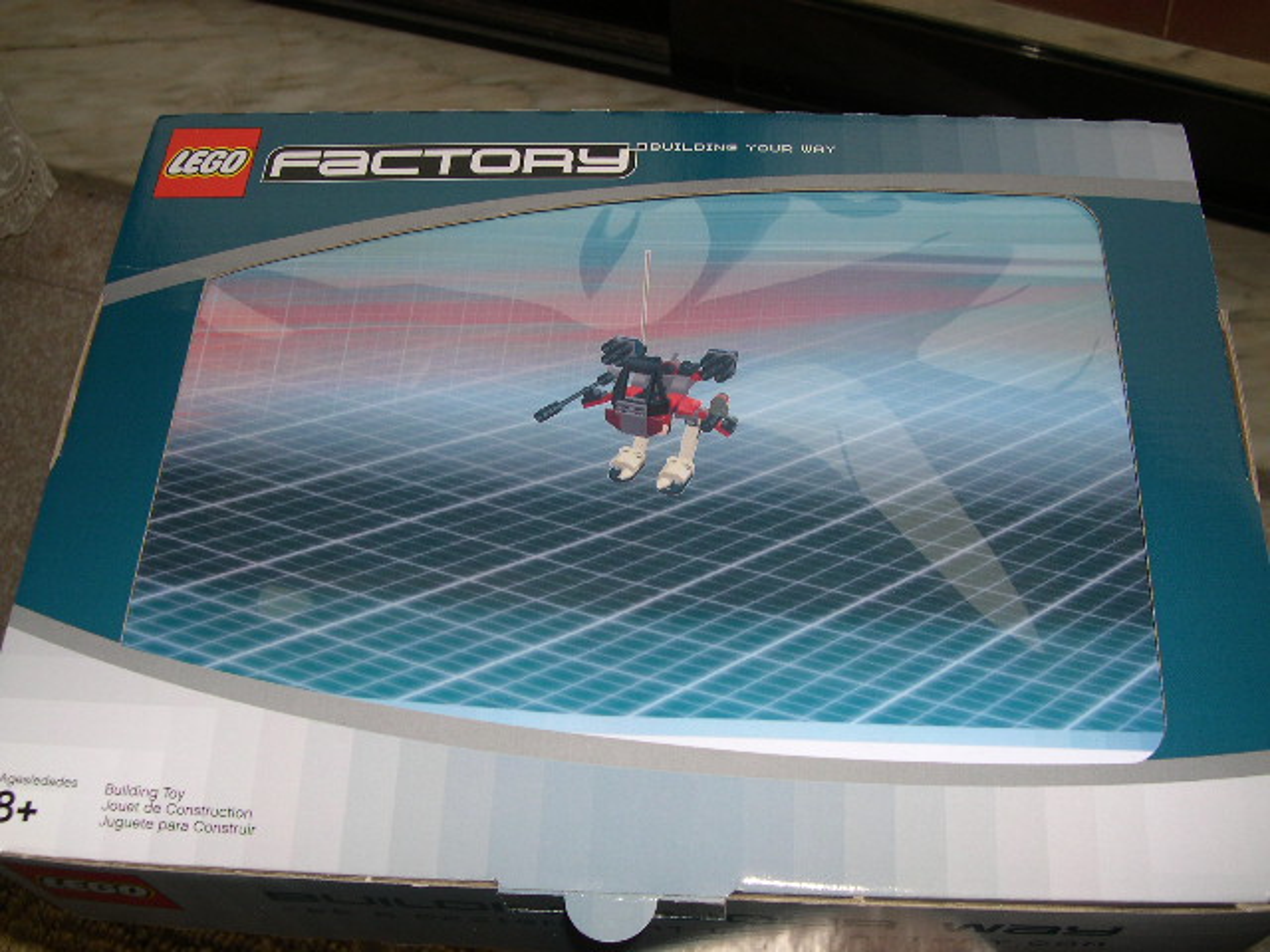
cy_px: 476
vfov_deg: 37.7
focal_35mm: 38
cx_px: 635
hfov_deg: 49.0
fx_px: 1394
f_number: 7.6
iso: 100
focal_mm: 8
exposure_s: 1/60
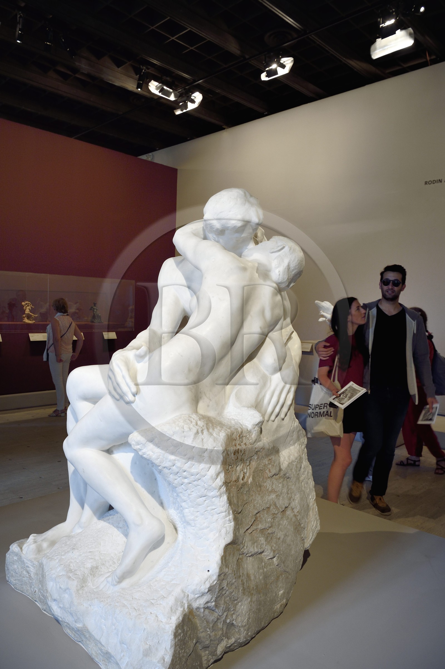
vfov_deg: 65.5
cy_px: 334
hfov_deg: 46.4
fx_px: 520
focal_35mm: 28
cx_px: 222
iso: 800
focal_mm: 28
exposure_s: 1/25
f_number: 7.1
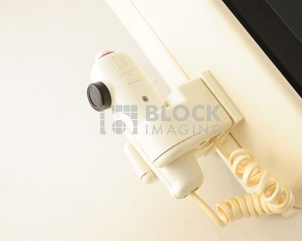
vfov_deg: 26.7
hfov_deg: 33.0
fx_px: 509
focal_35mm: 57
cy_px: 120
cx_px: 161
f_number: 14
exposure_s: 1/125
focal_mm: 50
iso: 1600
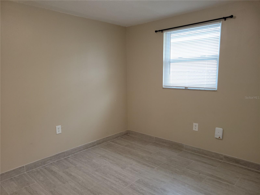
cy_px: 98
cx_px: 130
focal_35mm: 26
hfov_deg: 67.3
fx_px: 195
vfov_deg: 53.1
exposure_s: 1/60
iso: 80
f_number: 1.8
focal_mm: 5.4
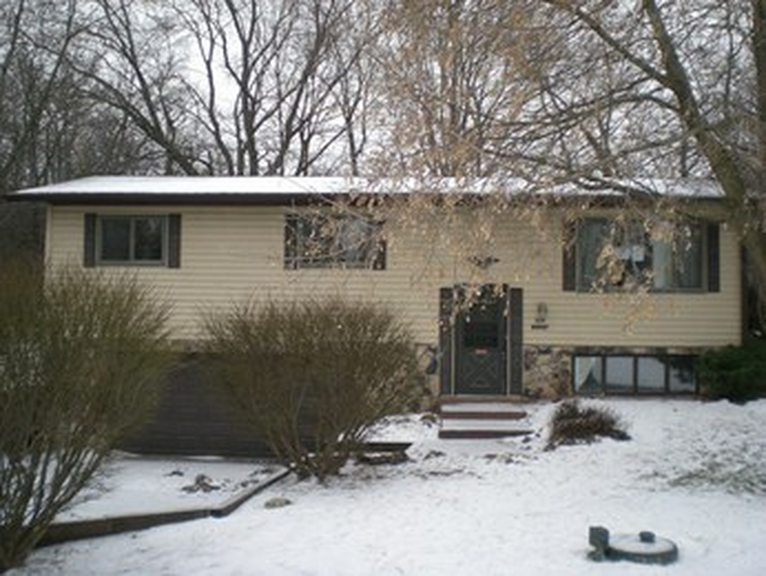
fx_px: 841
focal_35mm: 38
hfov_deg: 48.9
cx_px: 383
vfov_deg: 37.8
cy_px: 288
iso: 77
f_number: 3.1
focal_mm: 6.3
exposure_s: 1/190
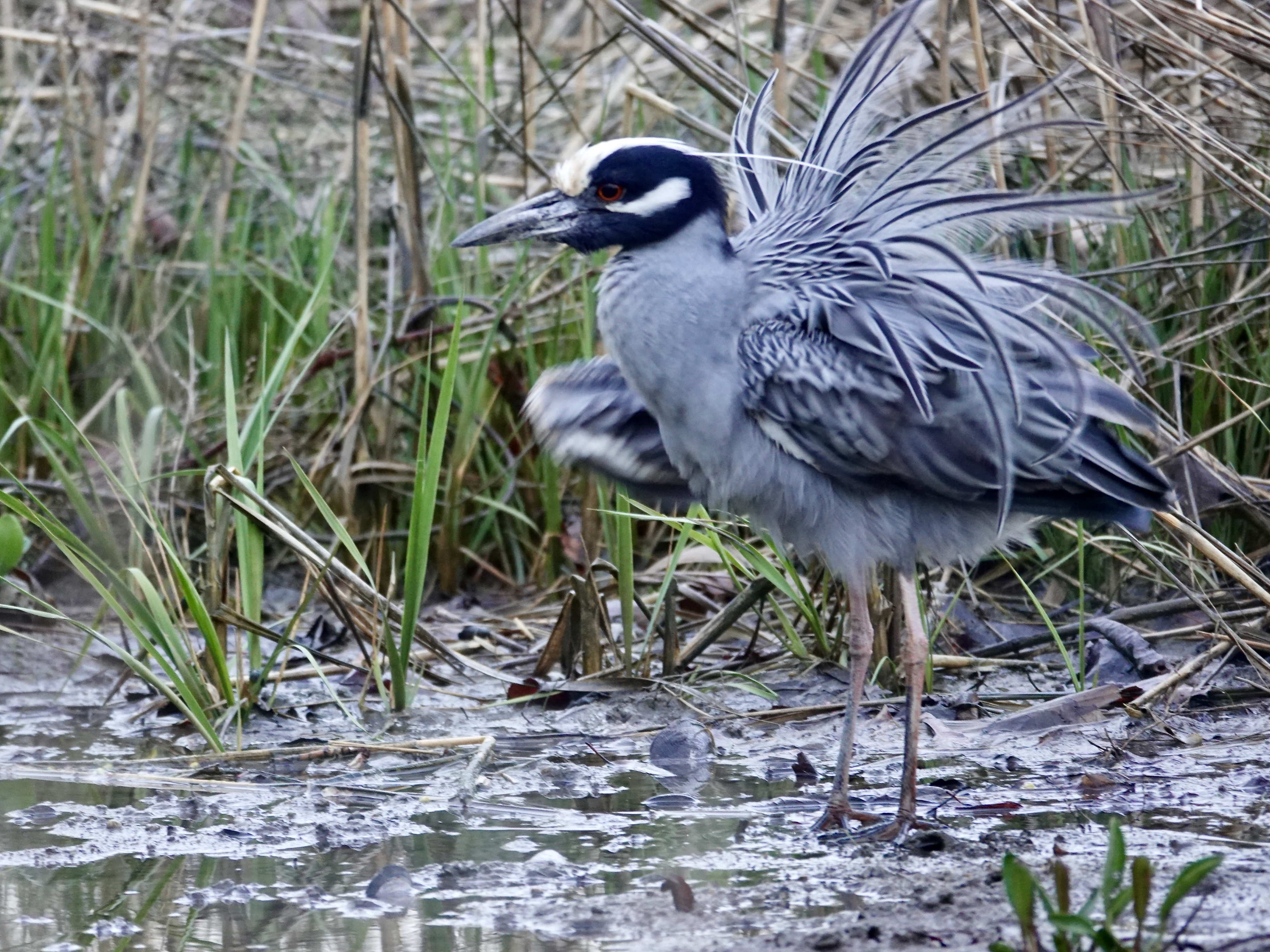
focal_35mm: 650
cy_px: 476
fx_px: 23850
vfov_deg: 2.3
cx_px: 628
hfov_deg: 3.1
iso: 800
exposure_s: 1/250
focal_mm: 220
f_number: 4
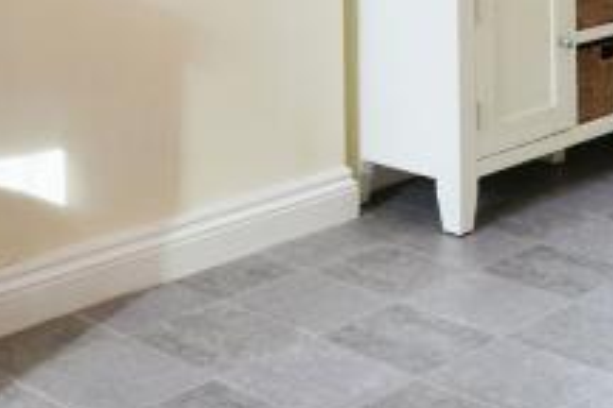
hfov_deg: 26.6
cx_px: 341
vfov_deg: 16.1
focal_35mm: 76
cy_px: -239
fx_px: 1294
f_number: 9
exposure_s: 1/50
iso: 800
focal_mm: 16
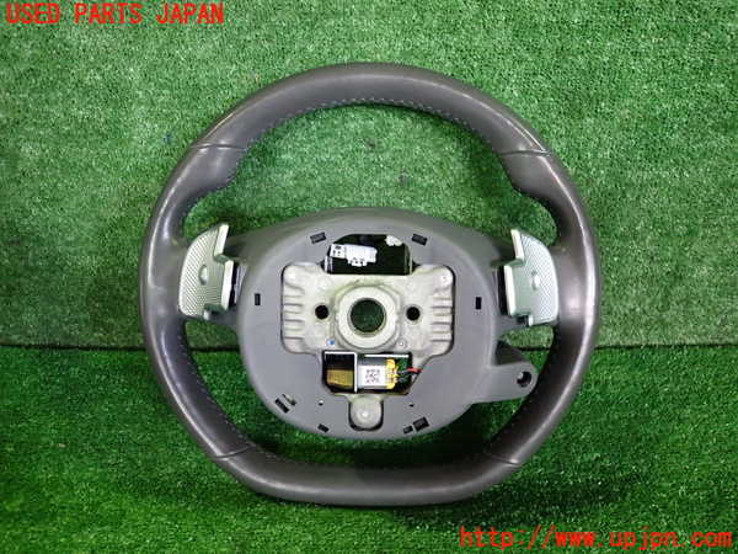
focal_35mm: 25
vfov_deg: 54.9
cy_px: 277
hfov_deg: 69.4
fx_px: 533
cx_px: 369
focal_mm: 4.5
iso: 500
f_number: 2
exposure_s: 1/30
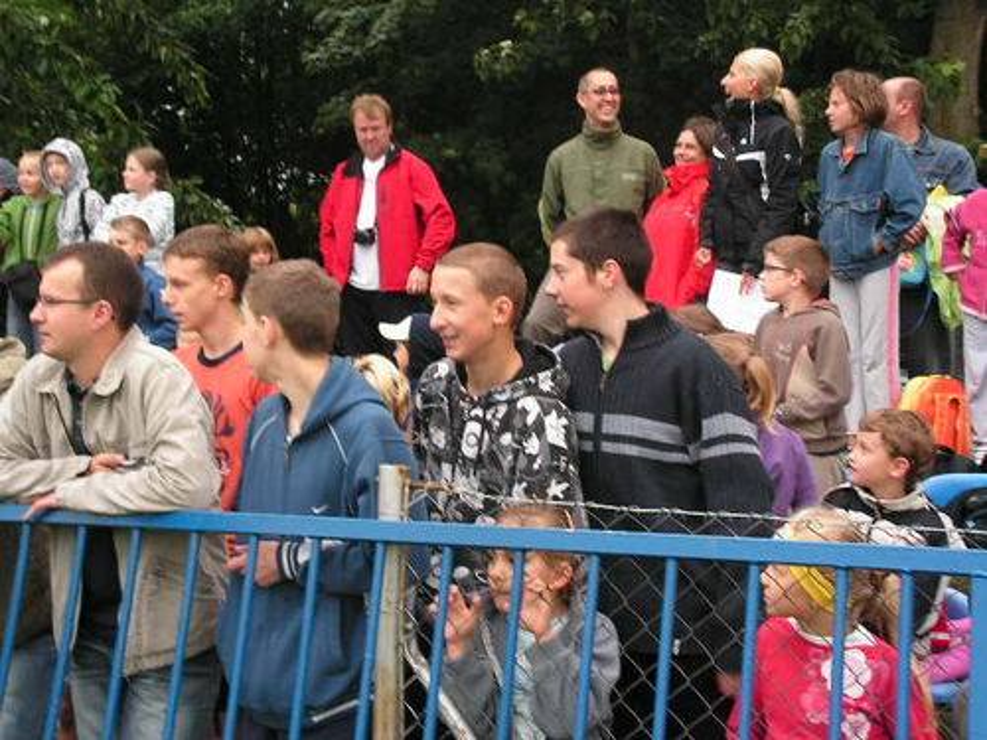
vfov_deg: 24.0
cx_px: 494
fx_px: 1739
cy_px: 370
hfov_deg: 31.7
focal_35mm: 61
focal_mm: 10.2
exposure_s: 1/60
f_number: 3.3
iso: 80
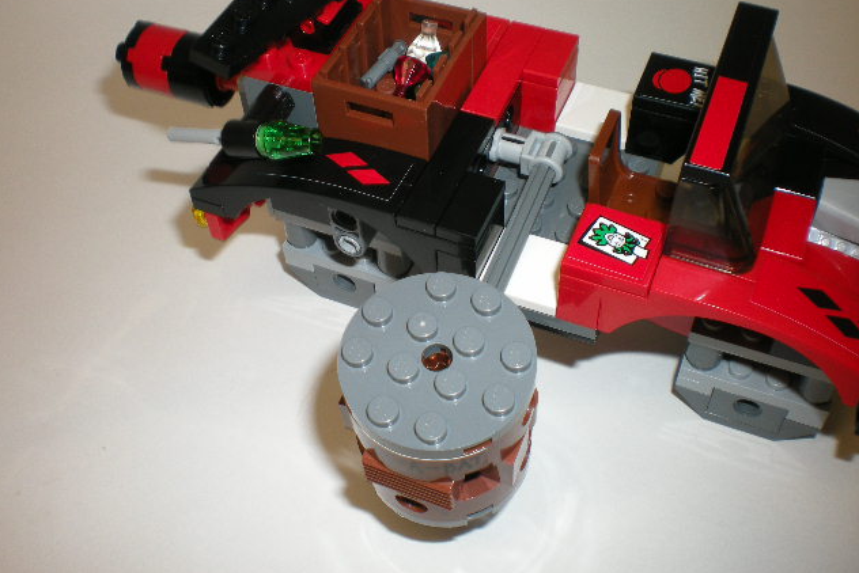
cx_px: 425
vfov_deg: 33.4
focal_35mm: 40
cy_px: 284
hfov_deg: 48.4
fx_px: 955
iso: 64
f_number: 4.6
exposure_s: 1/30
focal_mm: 6.3
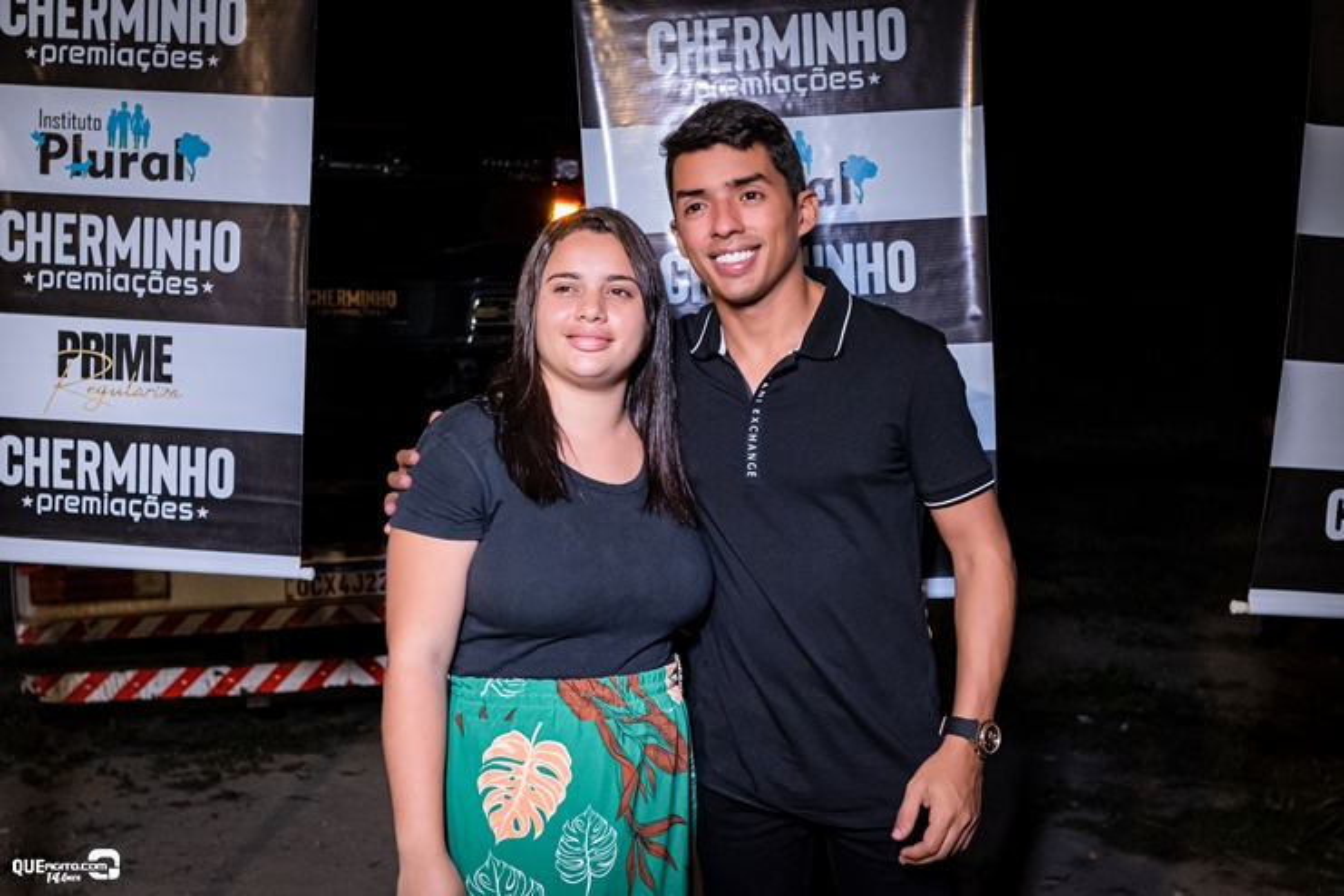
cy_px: 448
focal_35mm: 36
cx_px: 672
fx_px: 1344
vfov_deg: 36.9
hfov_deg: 53.1
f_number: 2.8
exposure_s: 1/320
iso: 2500
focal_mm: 24
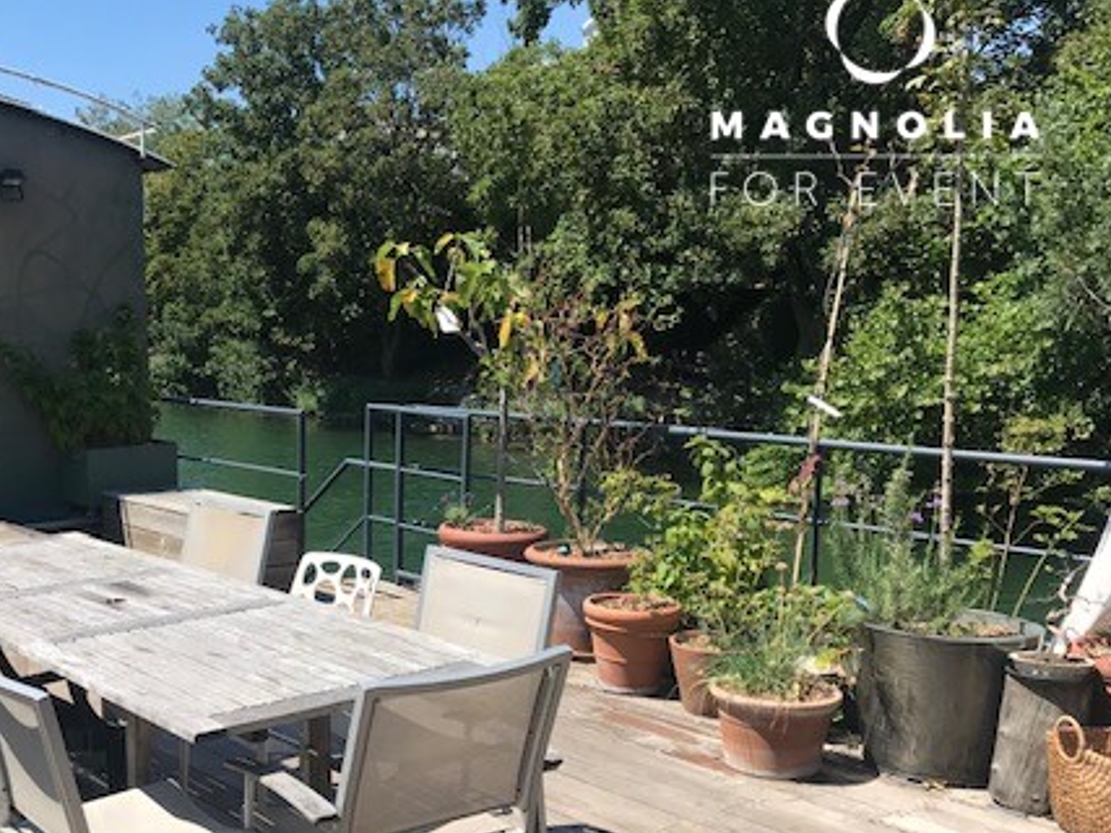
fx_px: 1348
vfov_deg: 34.1
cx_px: 294
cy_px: 536
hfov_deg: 43.5
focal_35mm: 42
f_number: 1.8
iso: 20
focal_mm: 3.99
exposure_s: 1/1916
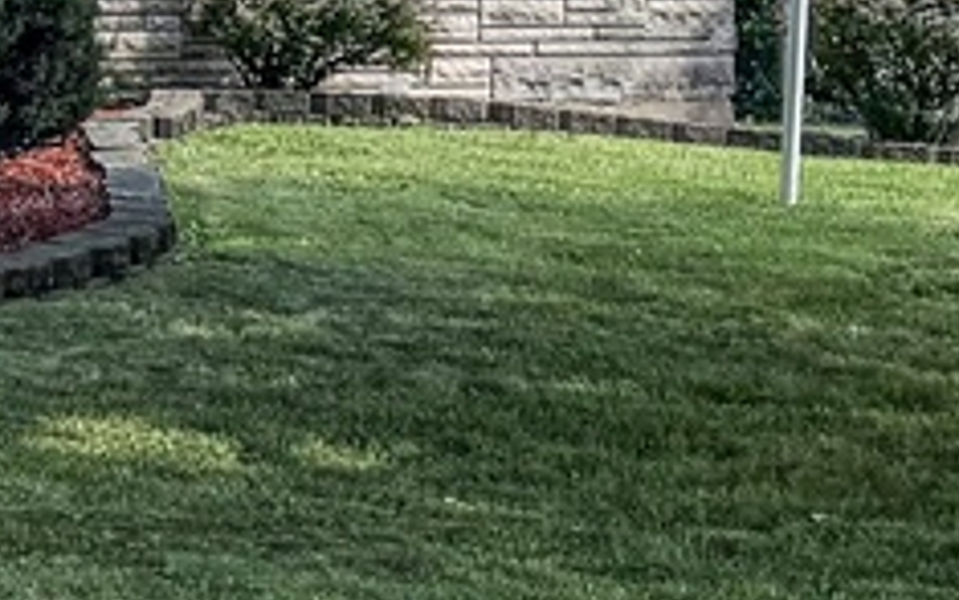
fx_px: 4078
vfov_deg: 8.1
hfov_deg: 11.6
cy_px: -469
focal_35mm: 156
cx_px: -1163
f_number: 1.8
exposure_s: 1/2300
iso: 80
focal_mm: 6.76
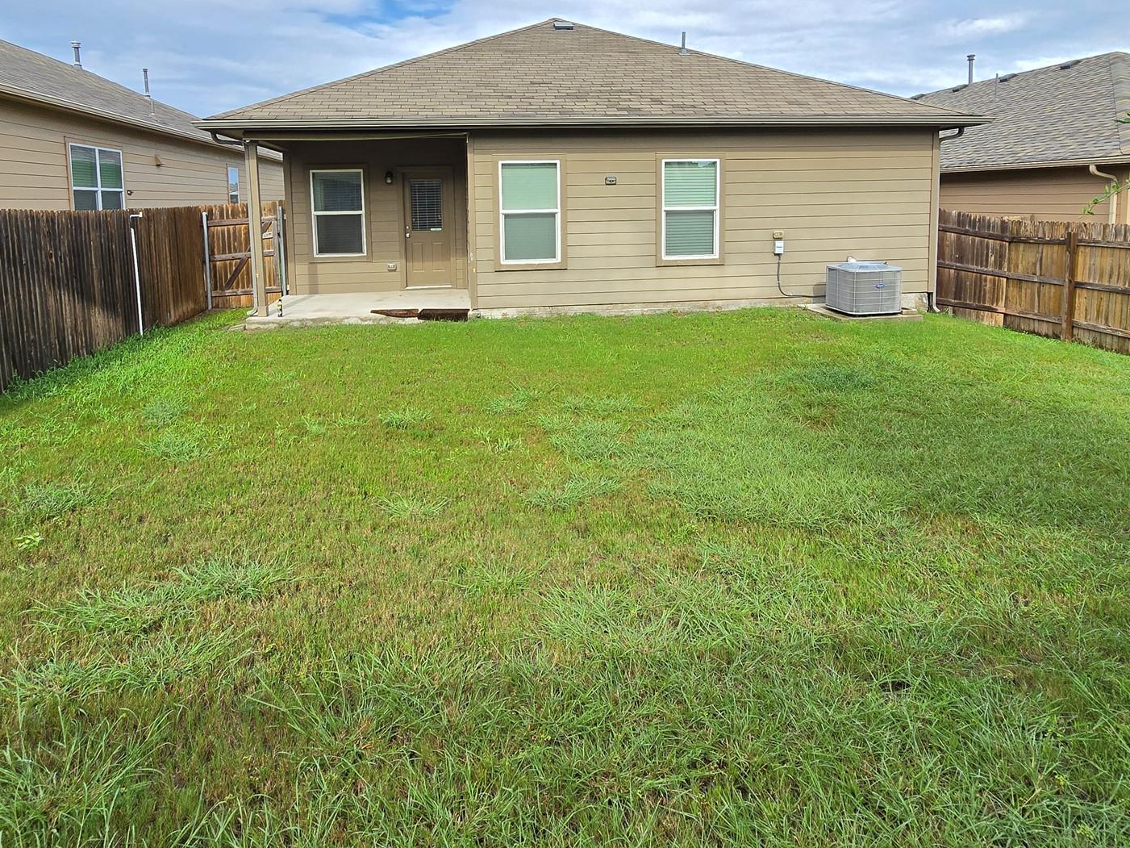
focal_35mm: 19
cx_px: 530
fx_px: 620
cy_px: 272
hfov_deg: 84.6
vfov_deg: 66.5
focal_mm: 2.2
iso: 50
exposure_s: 1/892
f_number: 2.2
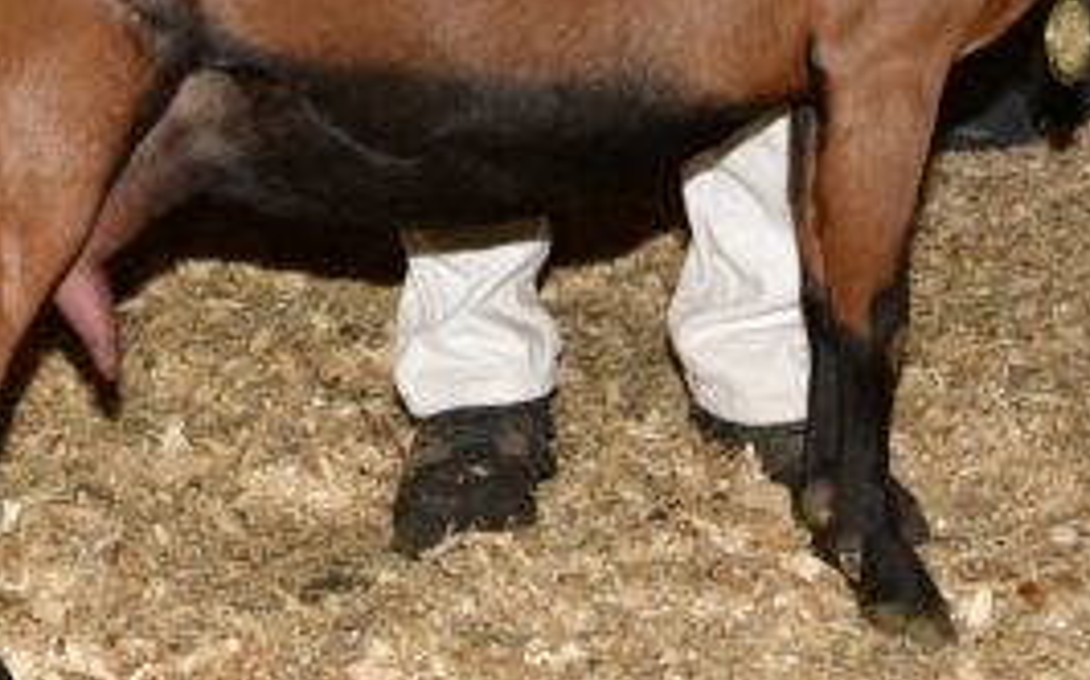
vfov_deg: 11.5
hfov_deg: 18.6
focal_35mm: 112
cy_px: -107
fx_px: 3326
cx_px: 455
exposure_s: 1/200
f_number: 6.3
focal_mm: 38
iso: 160
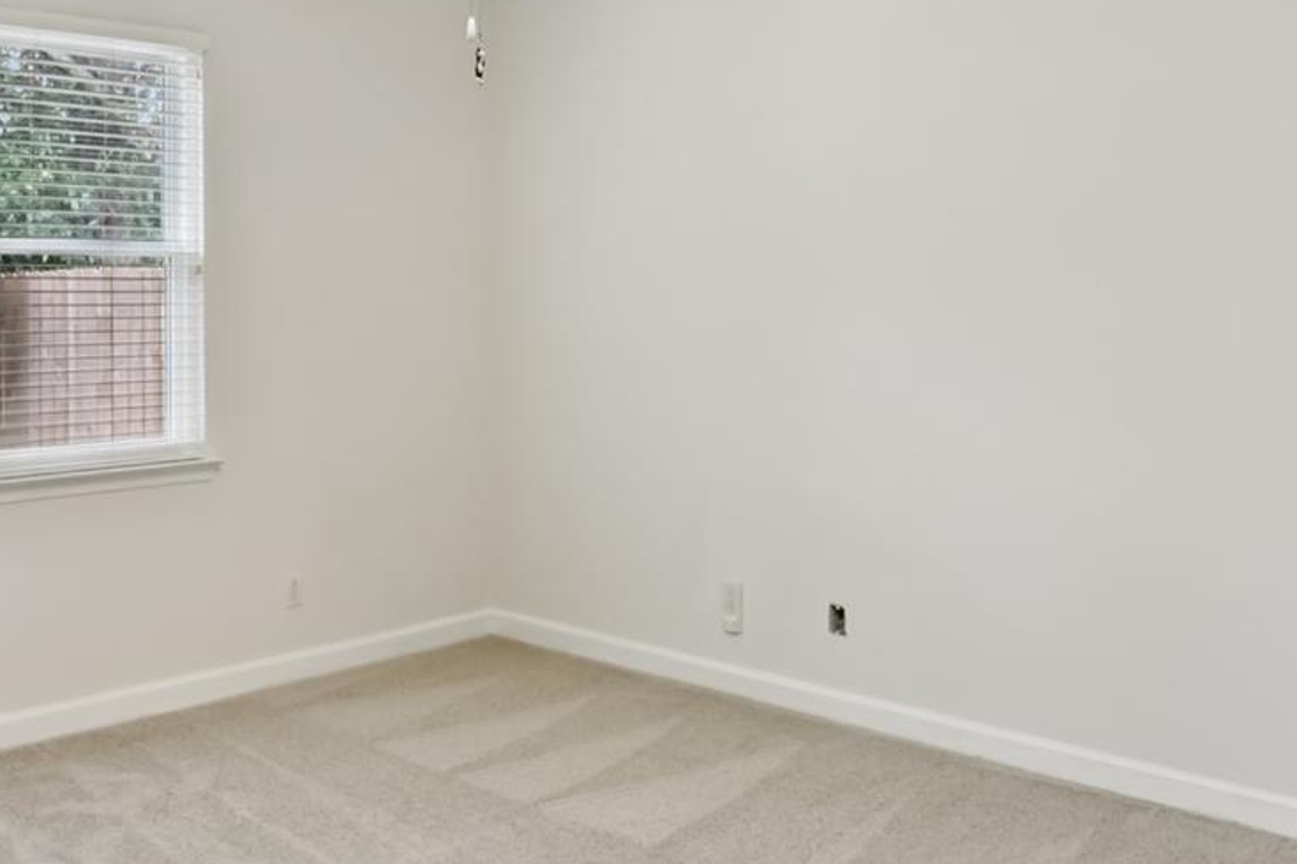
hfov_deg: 47.9
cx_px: 348
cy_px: 336
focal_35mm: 39
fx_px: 1405
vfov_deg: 34.1
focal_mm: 14
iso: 400
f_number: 8
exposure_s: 1/10
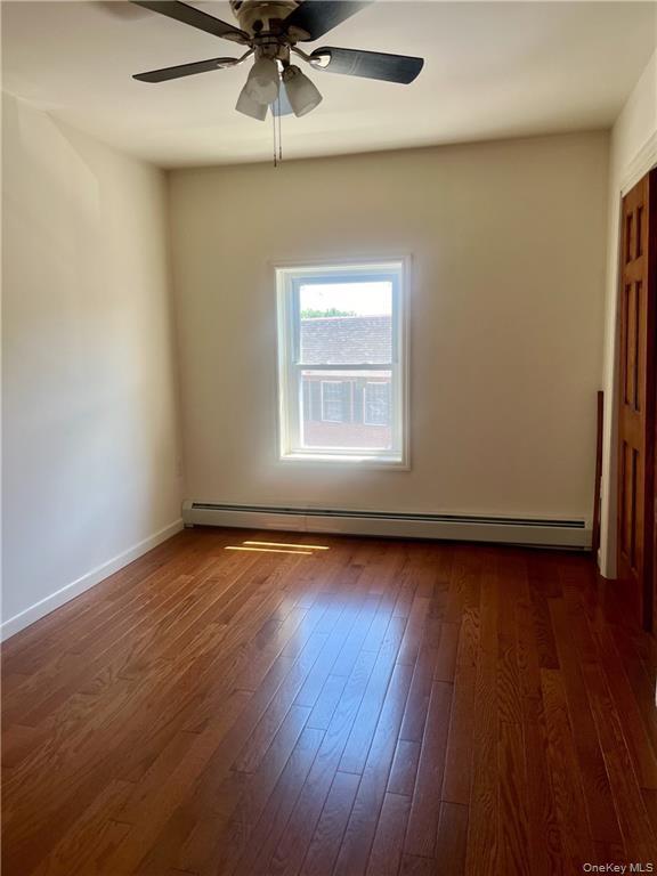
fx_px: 658
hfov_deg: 53.1
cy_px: 438
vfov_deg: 67.3
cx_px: 328
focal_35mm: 26
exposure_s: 1/120
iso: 40
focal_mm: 5.1
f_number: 1.6
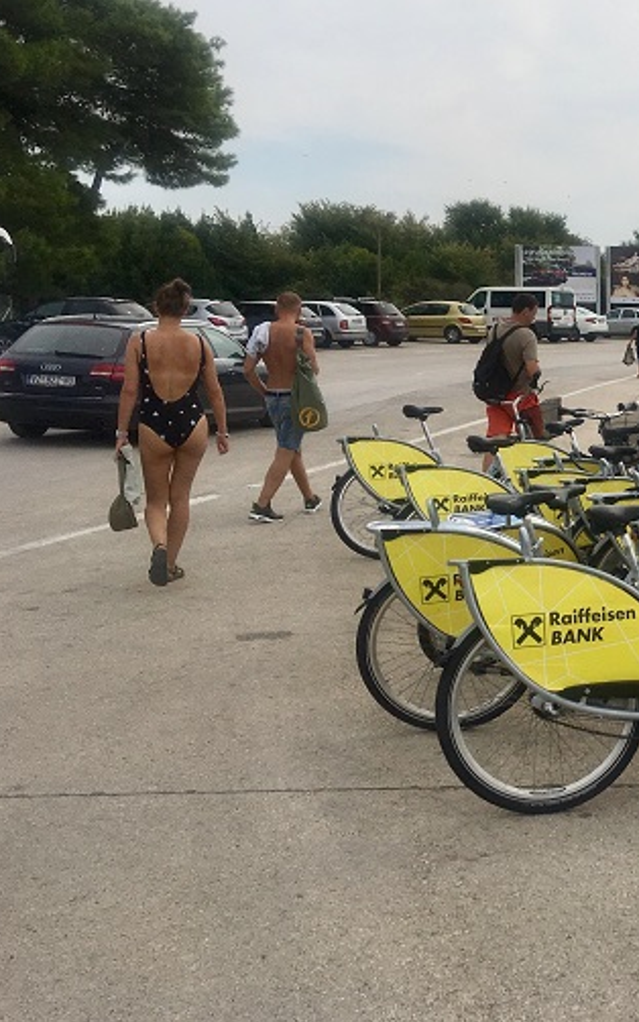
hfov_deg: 24.0
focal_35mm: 49
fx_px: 1365
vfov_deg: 41.0
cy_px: 444
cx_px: 767
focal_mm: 4.15
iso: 25
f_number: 2.2
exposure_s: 1/2959
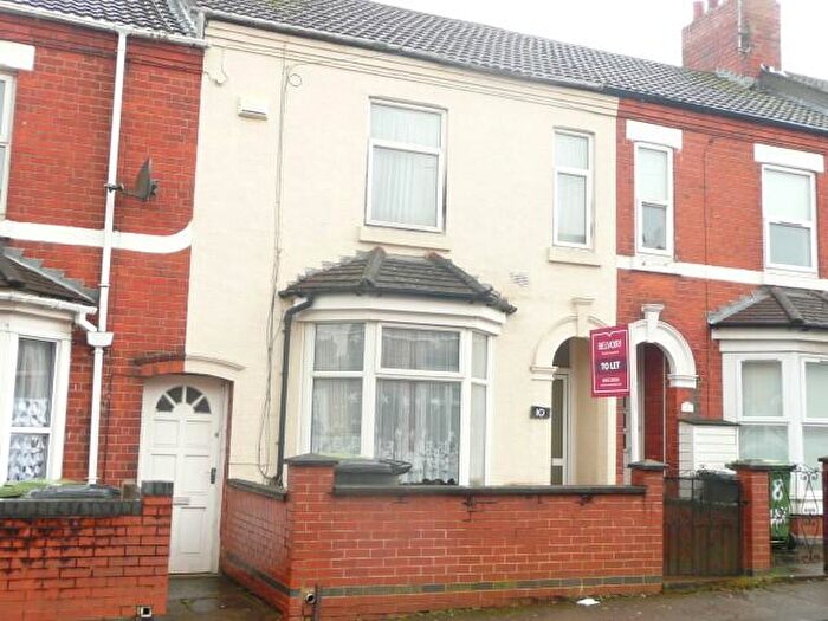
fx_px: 957
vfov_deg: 36.0
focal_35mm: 40
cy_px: 310
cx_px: 414
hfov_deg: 46.8
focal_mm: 6.5
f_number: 3.9
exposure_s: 1/30
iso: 160
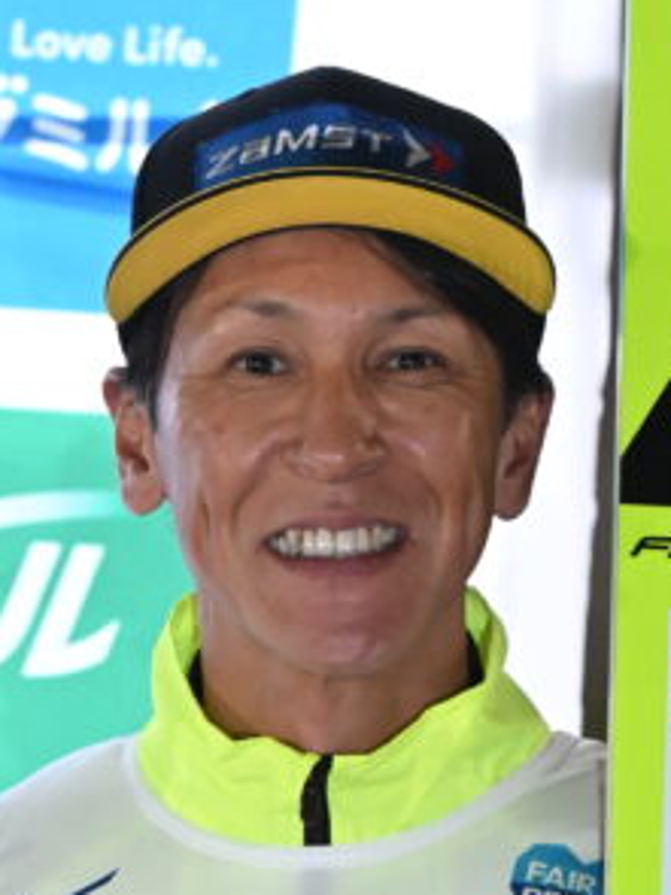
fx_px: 15105
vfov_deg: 3.4
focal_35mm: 584
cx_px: 539
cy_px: 1232
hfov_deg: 2.5
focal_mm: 175
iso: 8000
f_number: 4.5
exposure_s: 1/100
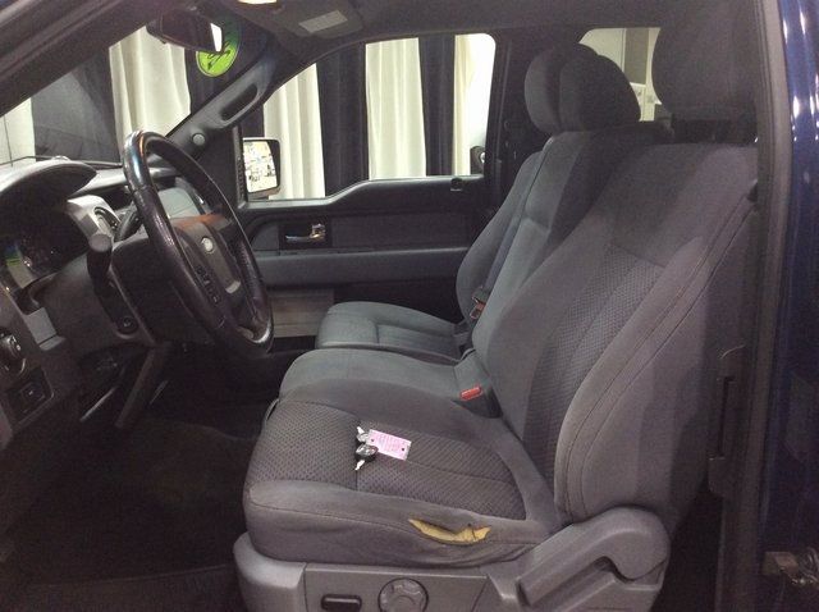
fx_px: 756
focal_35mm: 32
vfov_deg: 44.1
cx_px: 410
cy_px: 306
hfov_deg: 56.9
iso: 160
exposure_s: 1/25
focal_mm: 3.3
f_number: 2.4
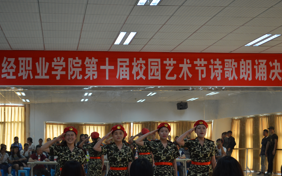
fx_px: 569
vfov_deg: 17.6
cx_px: 142
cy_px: 88
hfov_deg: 27.8
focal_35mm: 74
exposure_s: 1/60
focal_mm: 48
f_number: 5.3
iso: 800
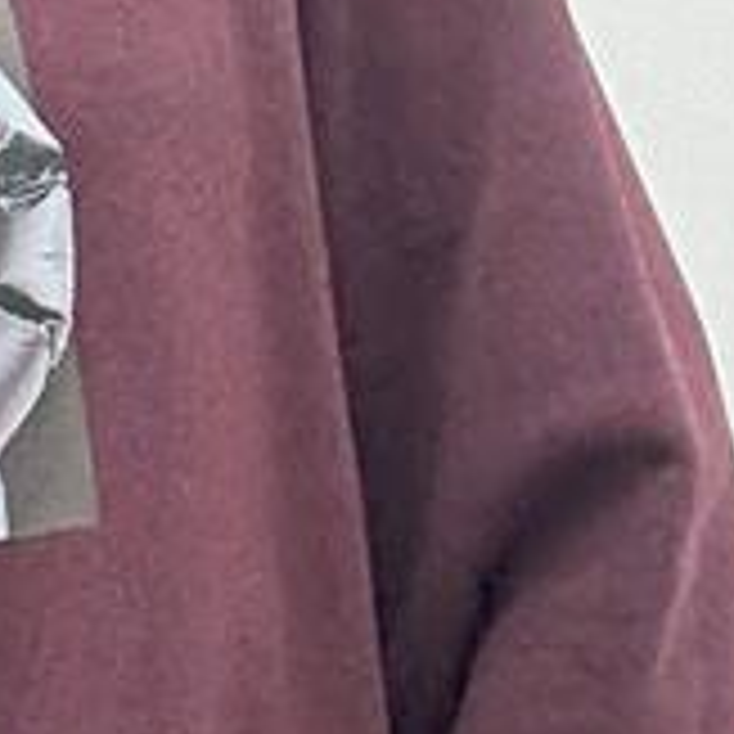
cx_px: -257
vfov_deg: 9.9
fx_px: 4222
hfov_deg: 9.7
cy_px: 482
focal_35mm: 176
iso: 80
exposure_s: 1/100
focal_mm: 2.69
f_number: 1.9
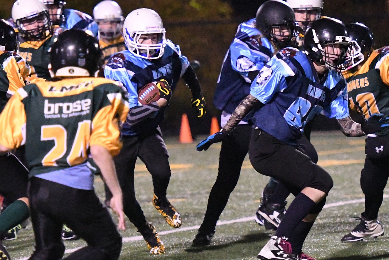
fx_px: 2350
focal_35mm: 218
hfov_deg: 9.5
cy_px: 130
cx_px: 194
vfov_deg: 6.3
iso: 14400
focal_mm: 145
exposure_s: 1/1000
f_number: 2.8
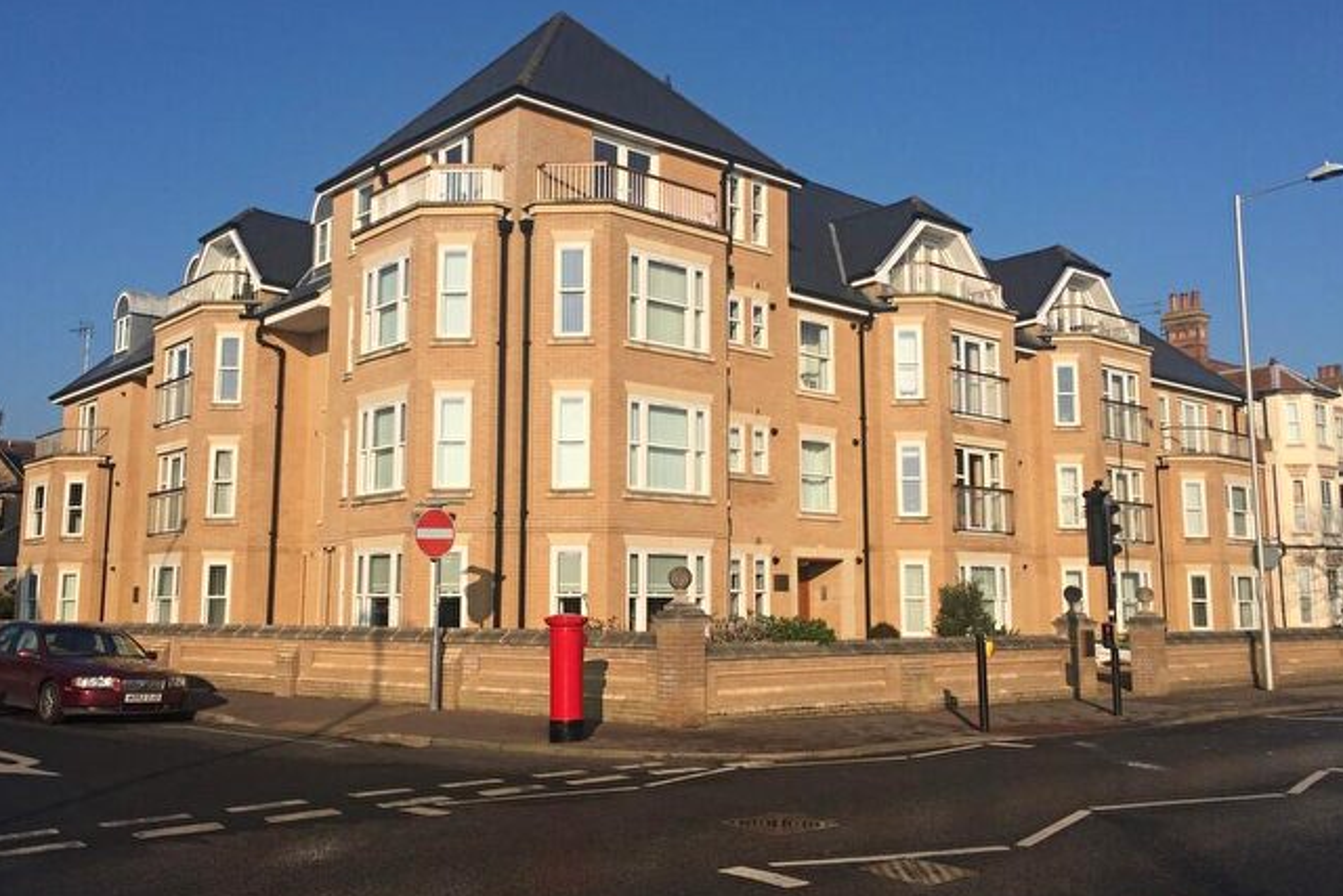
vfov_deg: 40.0
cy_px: 427
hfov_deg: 57.2
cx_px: 646
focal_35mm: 33
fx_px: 1231
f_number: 2.2
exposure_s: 1/3597
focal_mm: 4.15
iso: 32
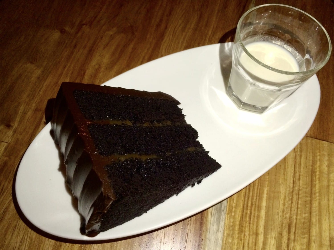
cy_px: 125
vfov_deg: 46.8
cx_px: 167
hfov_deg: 60.0
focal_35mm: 30
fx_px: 289
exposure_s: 1/30
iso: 250
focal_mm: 4.12
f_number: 2.2
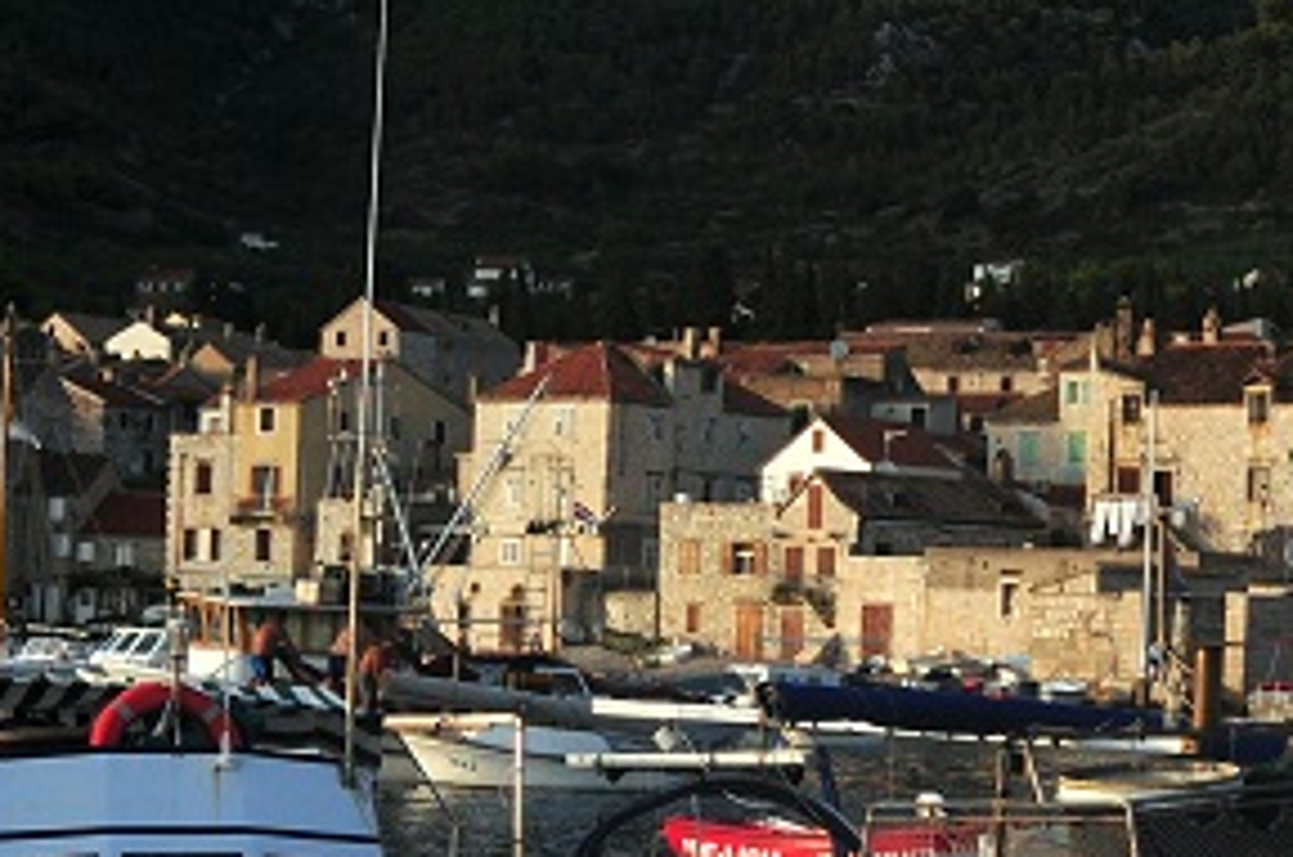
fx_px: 3540
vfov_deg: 13.8
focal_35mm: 99
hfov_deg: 20.6
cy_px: 464
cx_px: 891
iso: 250
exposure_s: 1/800
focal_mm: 19
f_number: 6.3
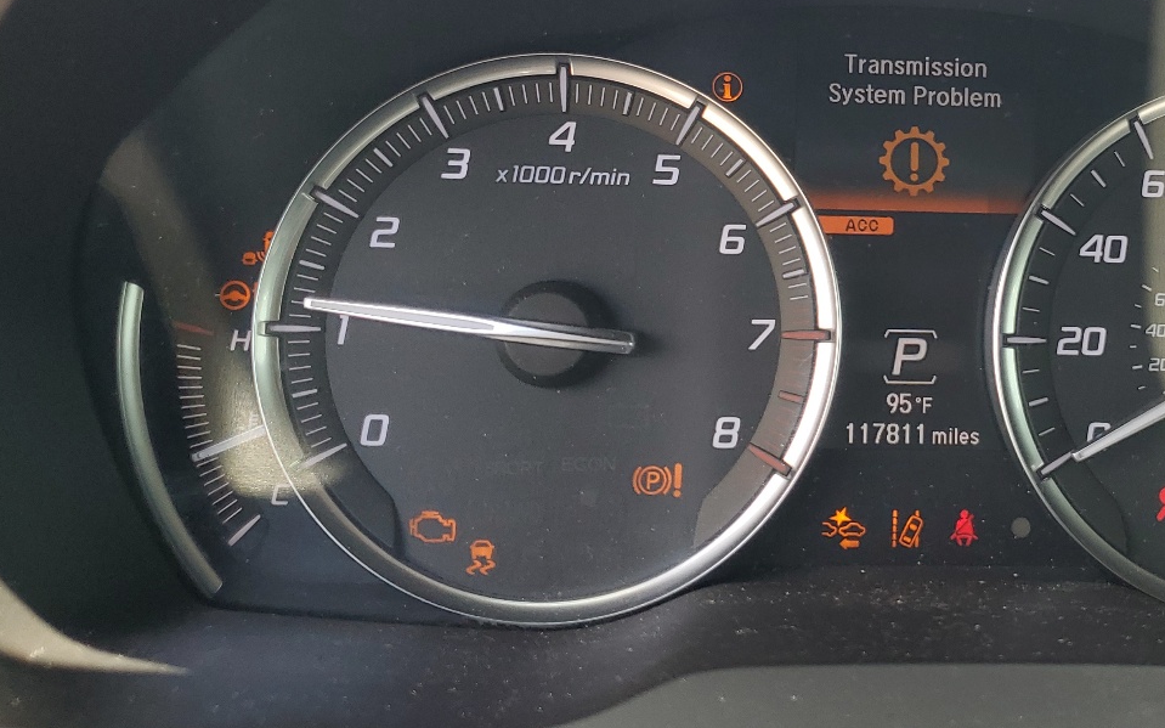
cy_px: 225
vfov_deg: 27.8
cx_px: 945
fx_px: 1460
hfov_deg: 41.5
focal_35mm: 46
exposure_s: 1/233
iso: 50
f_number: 1.5
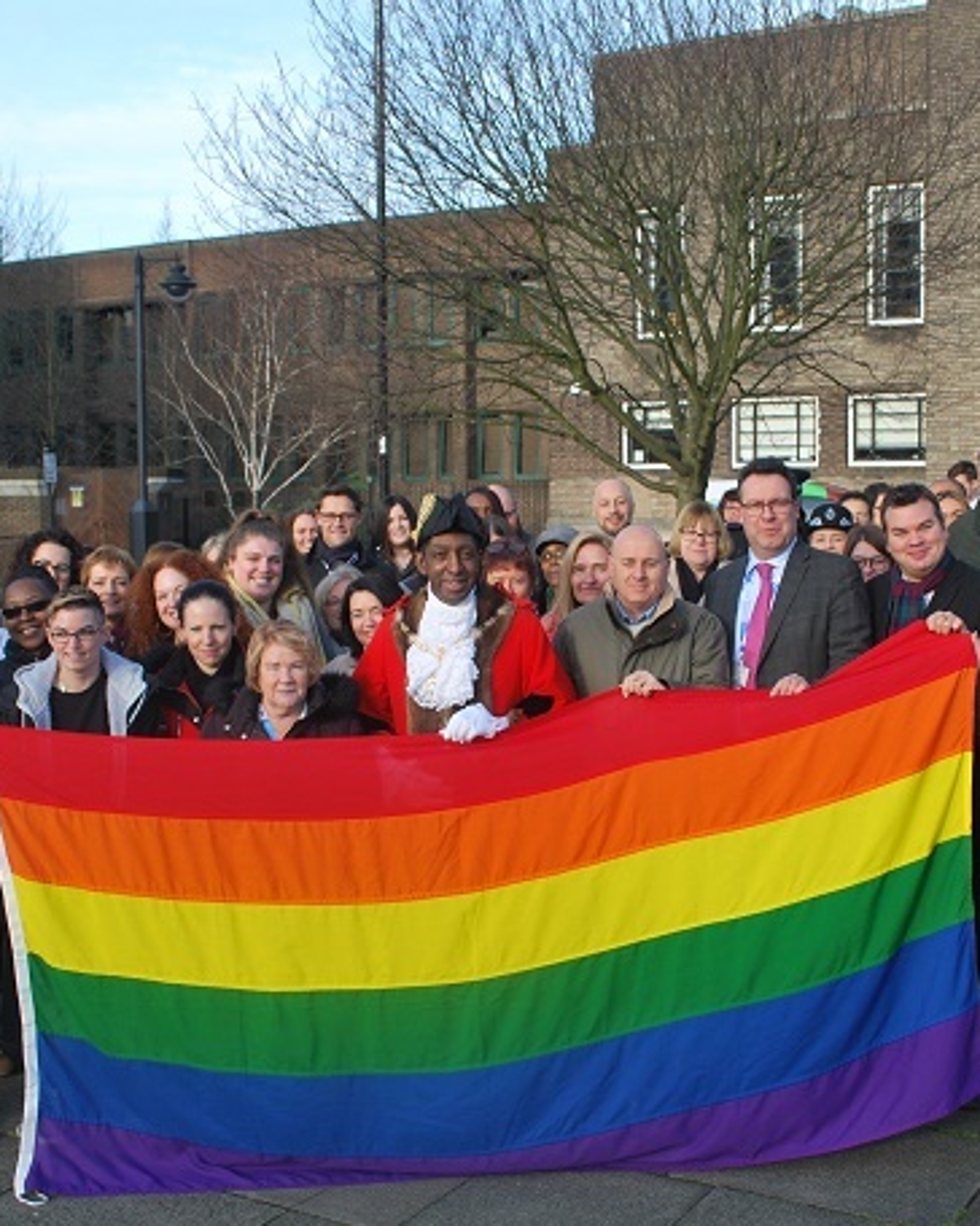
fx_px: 1704
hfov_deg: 32.1
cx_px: 549
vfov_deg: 39.5
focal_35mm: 47
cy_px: 618
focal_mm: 22
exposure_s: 1/125
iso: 100
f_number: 5.6
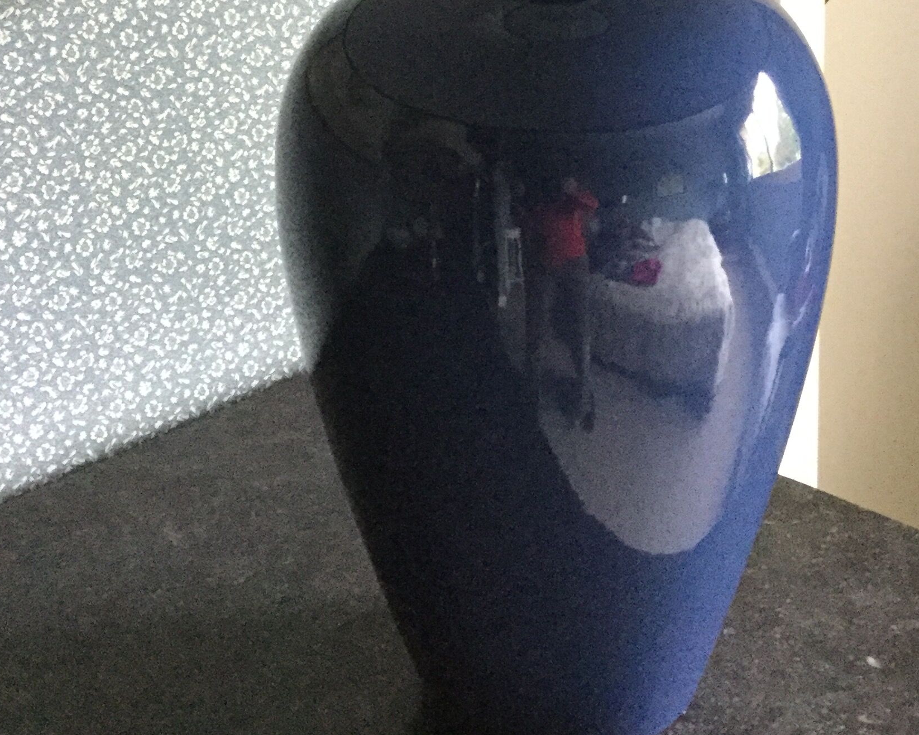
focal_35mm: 60
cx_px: 579
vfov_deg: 24.4
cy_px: 17
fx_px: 1632
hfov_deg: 31.3
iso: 320
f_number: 2.4
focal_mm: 3.3
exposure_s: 1/17
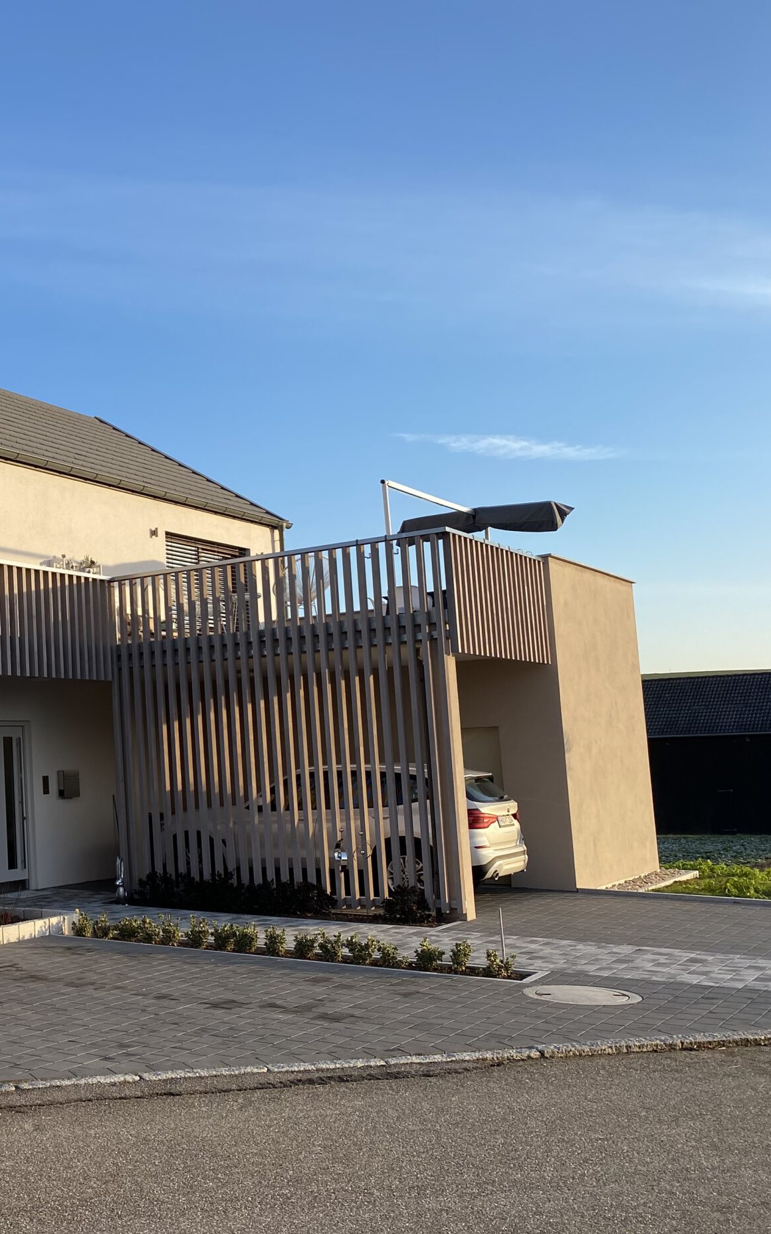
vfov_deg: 51.5
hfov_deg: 30.8
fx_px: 1278
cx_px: -23
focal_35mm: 38
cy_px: 629
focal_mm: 4.25
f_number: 1.8
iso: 32
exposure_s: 1/1072
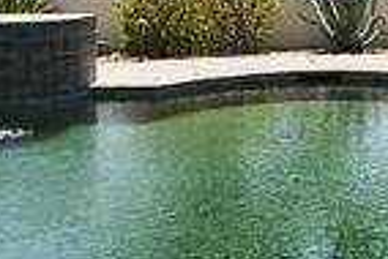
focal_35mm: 151
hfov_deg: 13.5
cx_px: 328
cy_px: -110
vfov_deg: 8.9
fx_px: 1629
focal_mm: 14
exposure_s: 1/125
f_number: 8
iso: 100
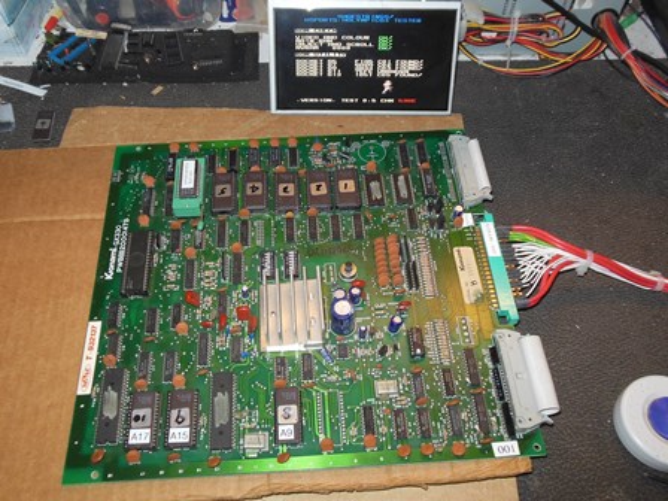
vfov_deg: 54.9
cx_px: 334
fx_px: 482
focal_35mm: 25
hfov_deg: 69.4
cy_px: 250
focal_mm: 4.5
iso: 125
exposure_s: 1/25
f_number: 3.2
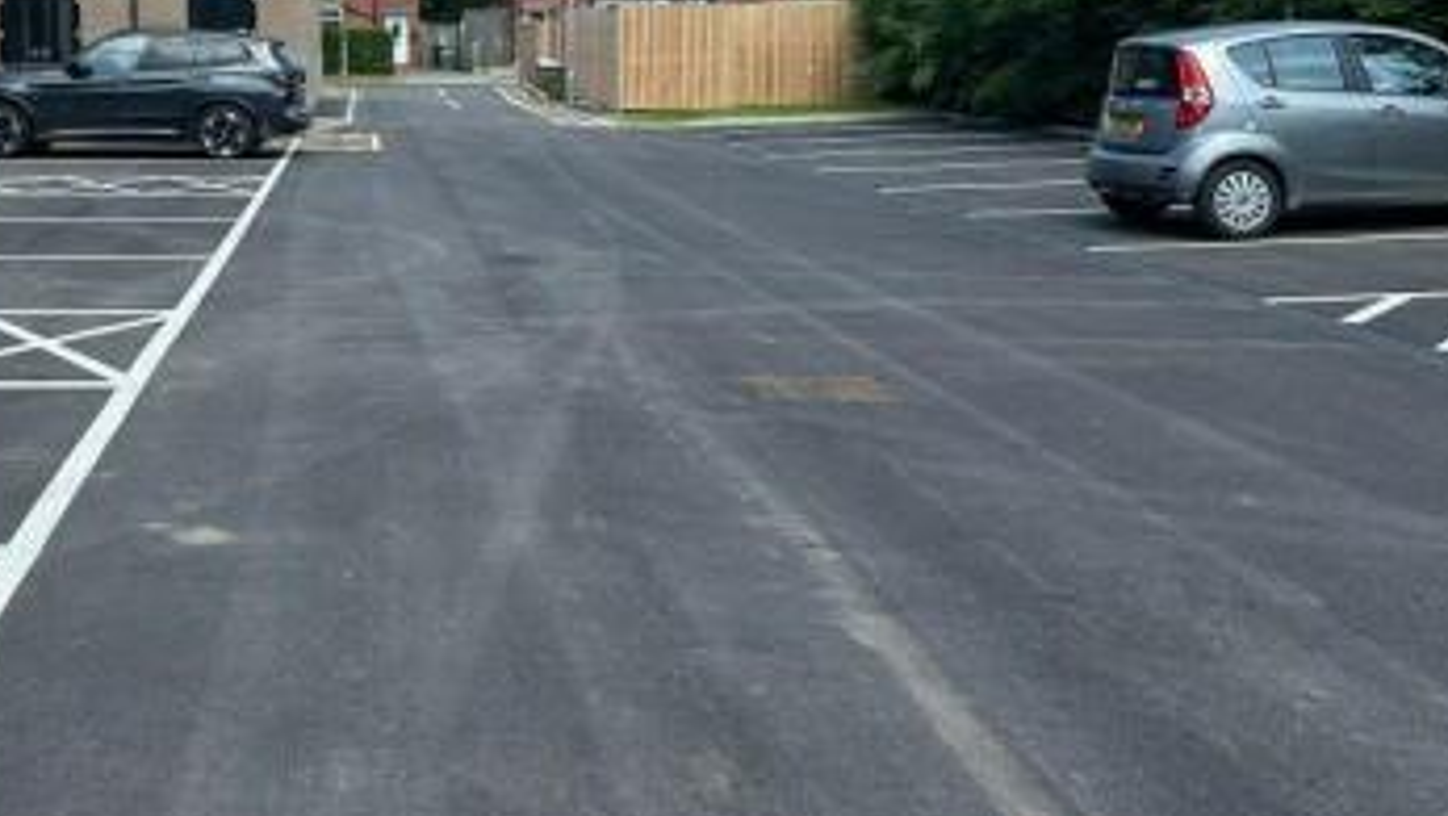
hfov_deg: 44.7
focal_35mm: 44
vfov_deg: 26.4
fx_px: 1690
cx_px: 354
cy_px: 119
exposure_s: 1/2882
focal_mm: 6.86
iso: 80
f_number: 1.78
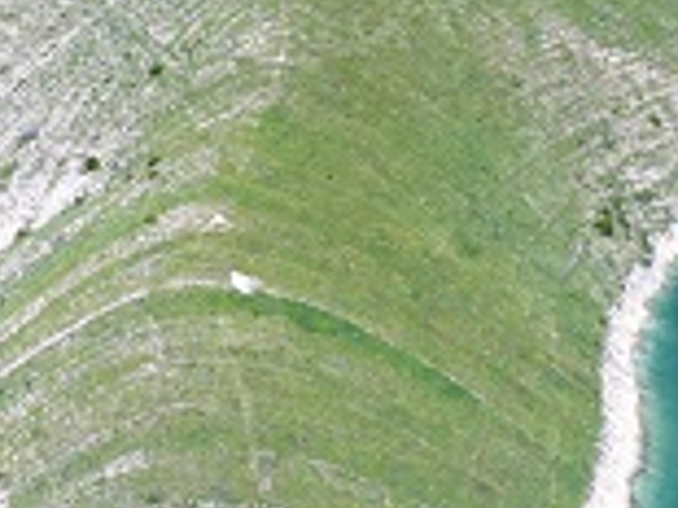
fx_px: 5304
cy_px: 77
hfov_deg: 7.3
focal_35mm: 271
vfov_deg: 5.5
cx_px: 122
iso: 100
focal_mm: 19.35
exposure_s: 1/800
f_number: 2.8
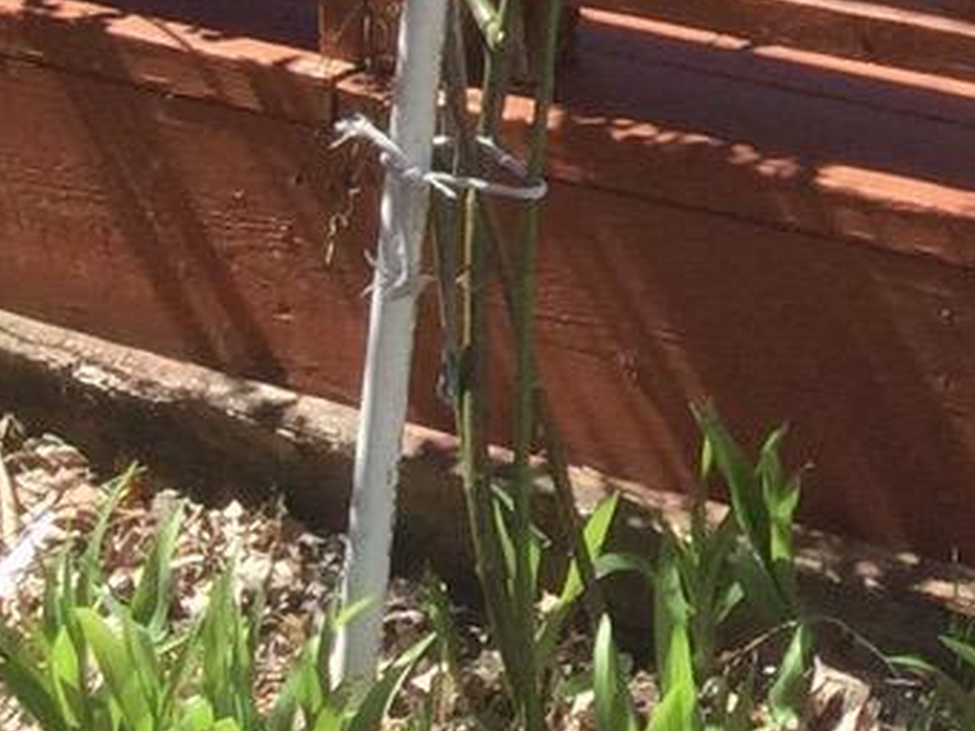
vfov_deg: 7.6
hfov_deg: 9.9
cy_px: -820
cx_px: 1855
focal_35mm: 187
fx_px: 5267
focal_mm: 3.3
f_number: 2.4
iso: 25
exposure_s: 1/612
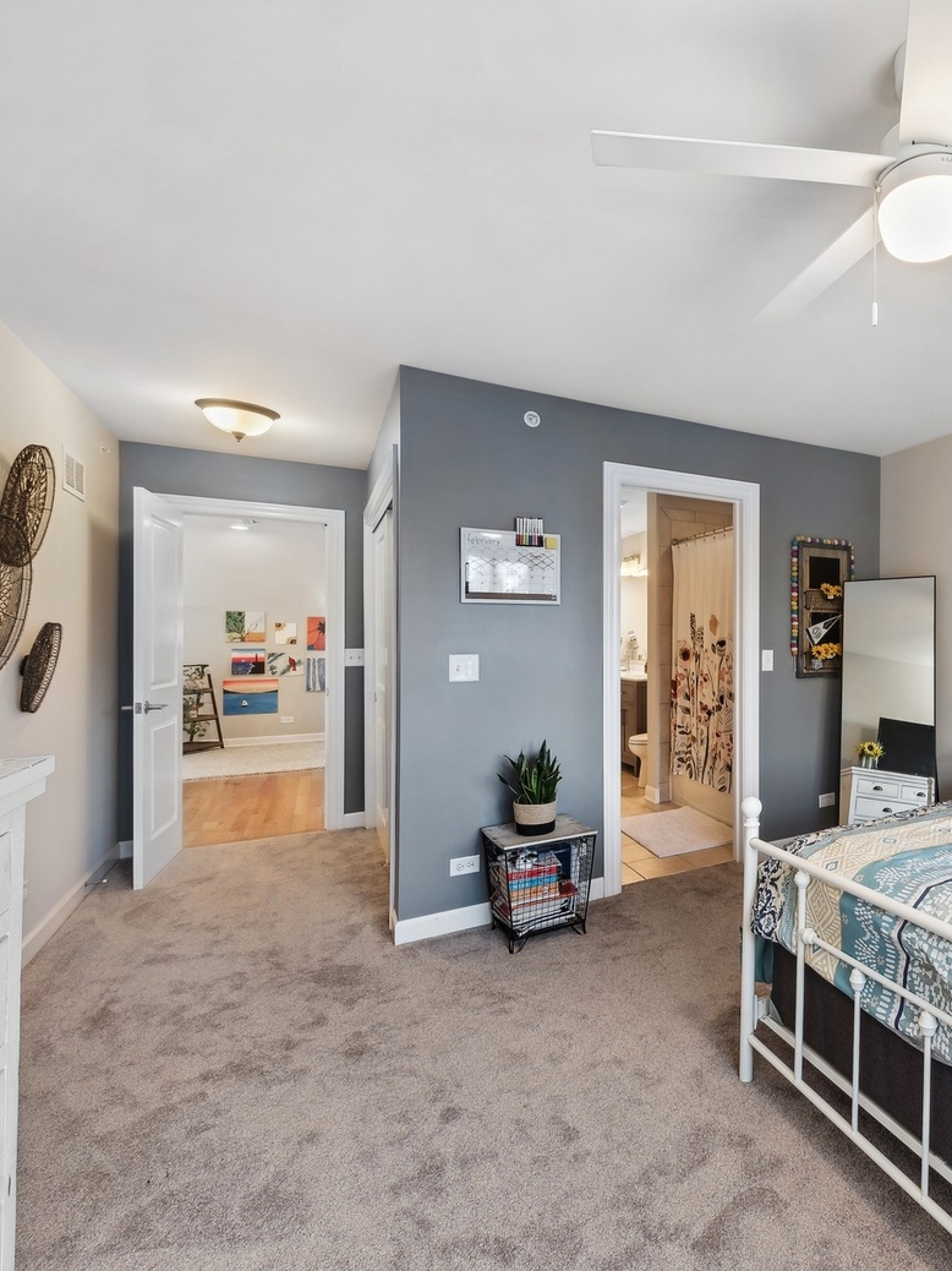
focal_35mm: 18
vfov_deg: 87.8
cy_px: 644
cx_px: 778
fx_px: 660
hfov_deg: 64.4
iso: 200
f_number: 9
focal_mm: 12
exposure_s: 1/8
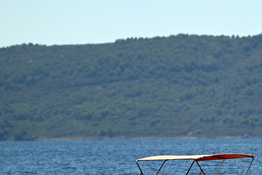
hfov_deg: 3.4
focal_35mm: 599
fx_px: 4359
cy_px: 128
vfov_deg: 2.3
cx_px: 218
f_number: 5.6
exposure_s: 1/800
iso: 100
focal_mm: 300
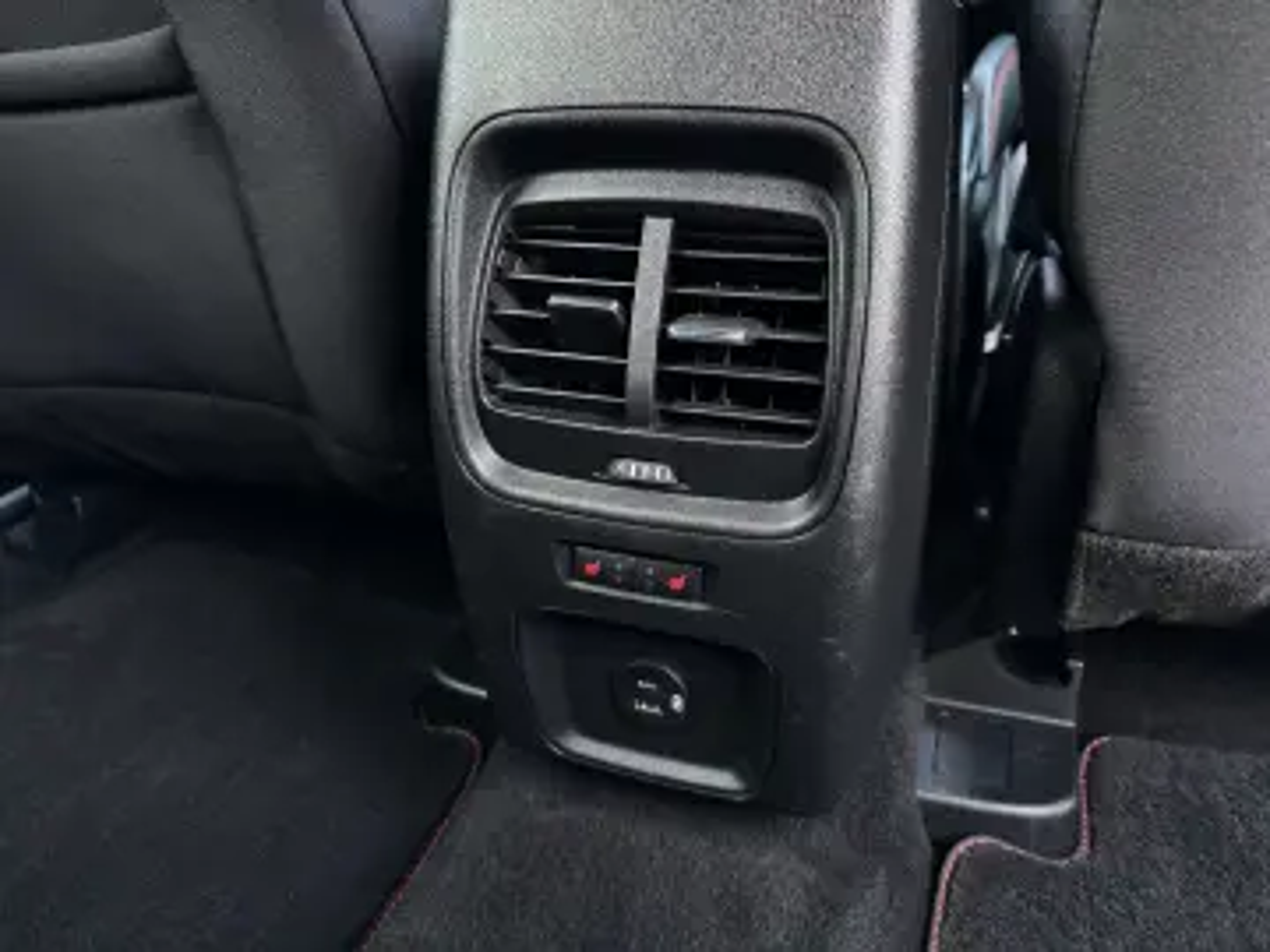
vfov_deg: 56.8
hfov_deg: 71.6
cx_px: 635
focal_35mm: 24
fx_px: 881
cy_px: 476
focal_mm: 6.76
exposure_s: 1/35
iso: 1000
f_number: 1.78
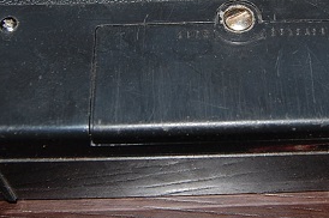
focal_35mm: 77
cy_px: 35
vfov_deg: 17.5
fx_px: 703
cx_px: 221
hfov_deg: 26.2
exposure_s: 1/125
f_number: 5.6
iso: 200
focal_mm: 22
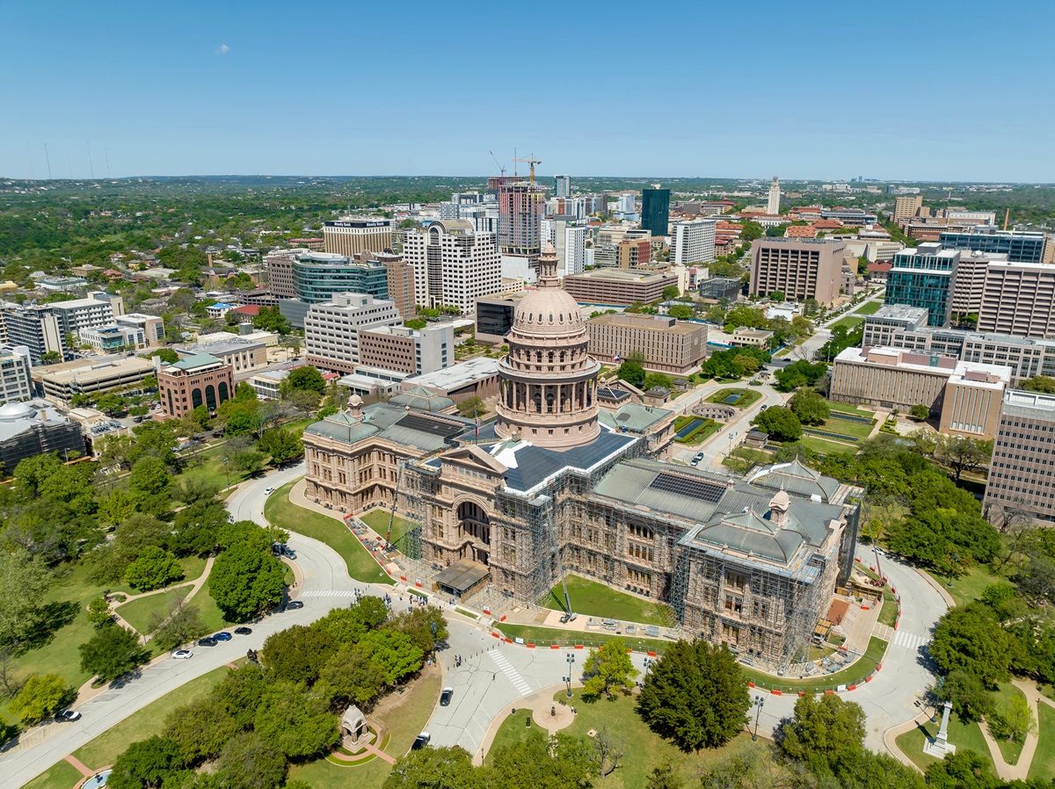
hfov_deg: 71.6
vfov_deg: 56.7
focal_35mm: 24
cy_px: 394
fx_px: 731
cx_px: 528
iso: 100
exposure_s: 1/1600
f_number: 2.8
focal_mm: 12.3
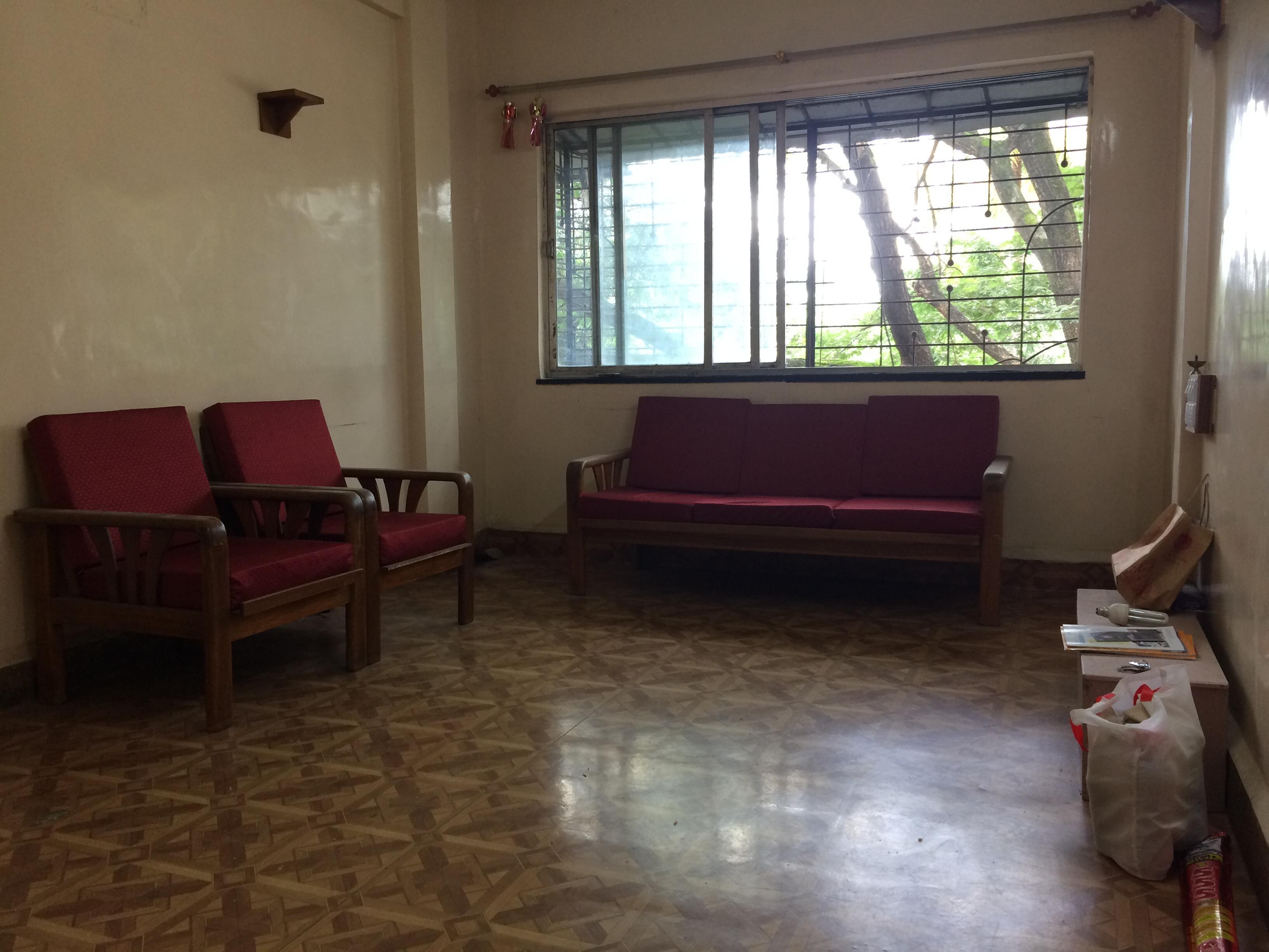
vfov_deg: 48.2
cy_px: 476
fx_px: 1063
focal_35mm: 29
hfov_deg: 61.7
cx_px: 634
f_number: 2.2
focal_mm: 4.15
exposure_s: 1/33
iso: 64
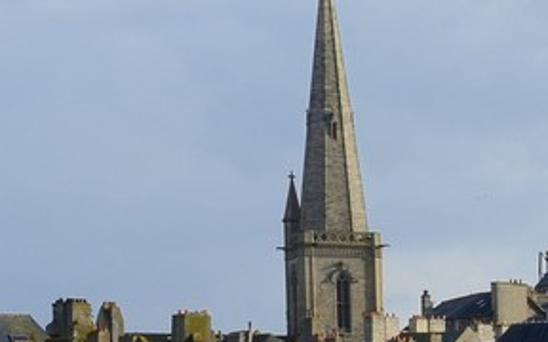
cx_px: 1515
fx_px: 3719
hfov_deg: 7.6
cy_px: 636
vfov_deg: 5.2
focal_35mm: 249
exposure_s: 1/200
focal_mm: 44
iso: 200
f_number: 11
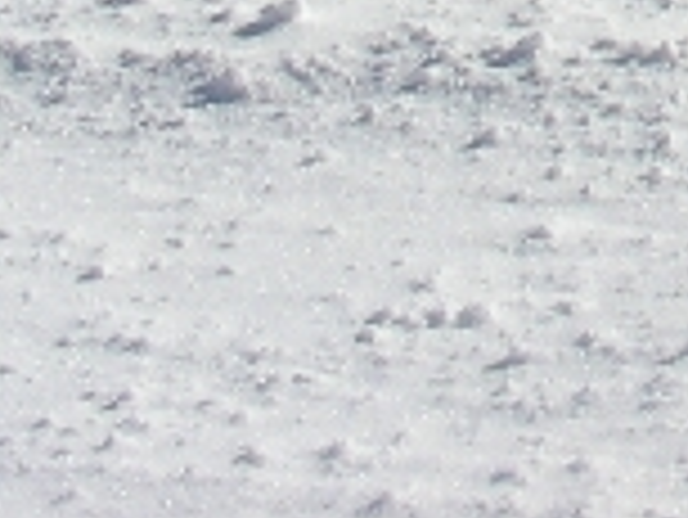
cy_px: -1372
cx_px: 1574
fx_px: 5550
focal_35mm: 279
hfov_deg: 6.8
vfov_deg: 4.9
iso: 50
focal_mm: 6.3
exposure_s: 1/514
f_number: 5.6
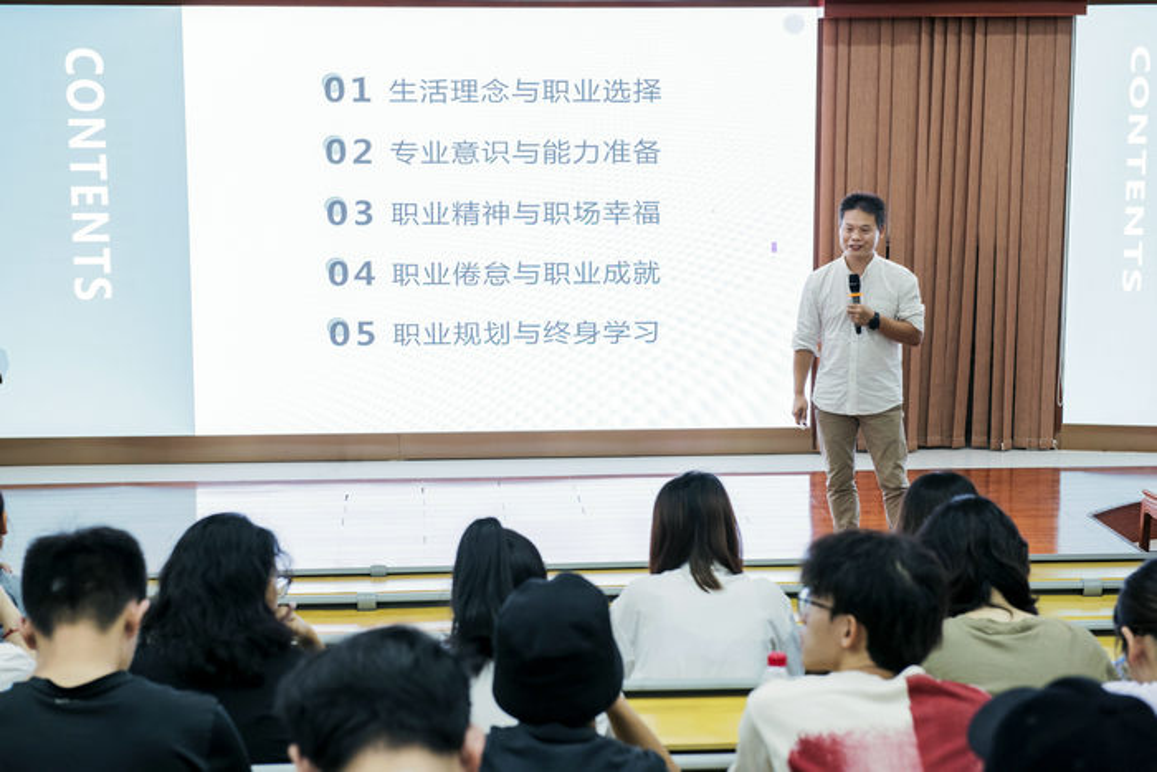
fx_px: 2121
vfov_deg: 20.6
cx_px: 578
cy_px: 386
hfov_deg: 30.5
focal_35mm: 66
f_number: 5.6
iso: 640
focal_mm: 66
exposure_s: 1/60
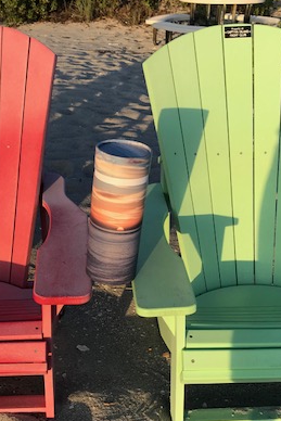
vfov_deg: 41.0
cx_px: 104
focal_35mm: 48
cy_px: 244
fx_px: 561
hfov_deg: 28.0
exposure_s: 1/567
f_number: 1.8
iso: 20
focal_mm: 3.99
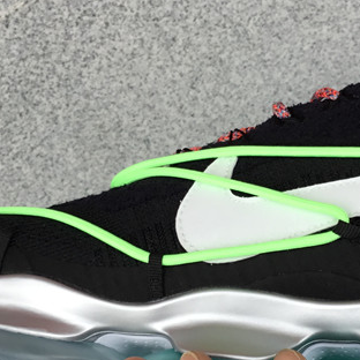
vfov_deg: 21.9
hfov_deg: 21.9
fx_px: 930
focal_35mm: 79
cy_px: 202
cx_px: 223
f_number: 2.4
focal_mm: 3.3
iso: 25
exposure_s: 1/117
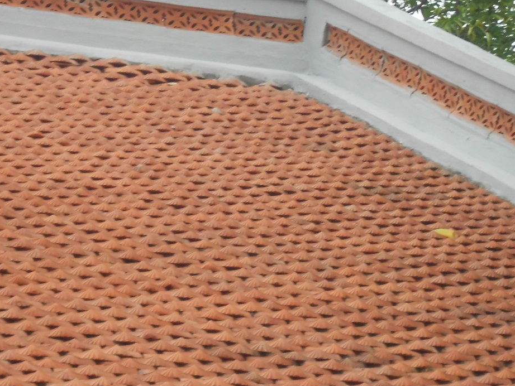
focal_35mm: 230
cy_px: 109
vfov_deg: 6.5
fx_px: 3423
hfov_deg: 8.6
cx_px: 256
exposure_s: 1/60
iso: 160
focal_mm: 23
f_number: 6.5
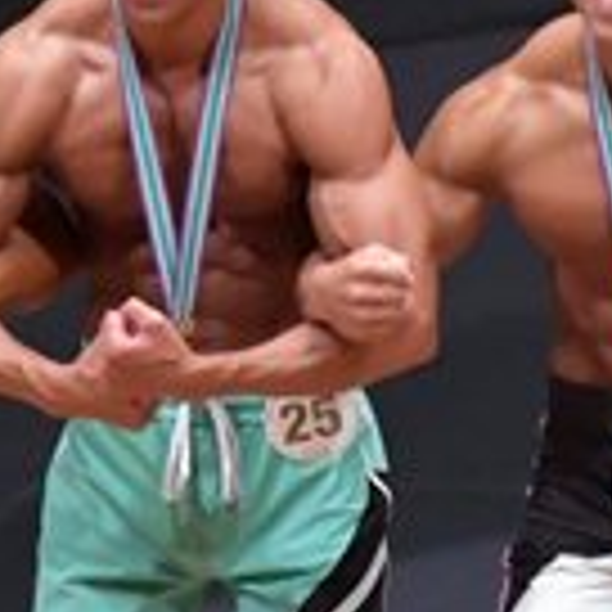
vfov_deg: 1.6
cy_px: 500
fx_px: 21842
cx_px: 470
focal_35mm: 1092
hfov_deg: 1.6
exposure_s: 1/400
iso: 6400
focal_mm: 150
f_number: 5.6
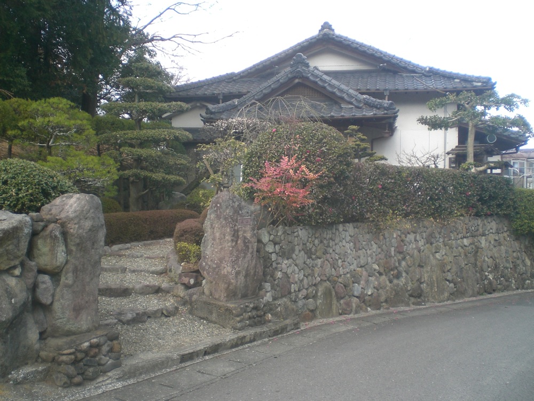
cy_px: 200
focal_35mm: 38
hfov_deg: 49.0
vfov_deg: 37.7
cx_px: 267
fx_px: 586
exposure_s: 1/125
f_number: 3.1
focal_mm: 6.3
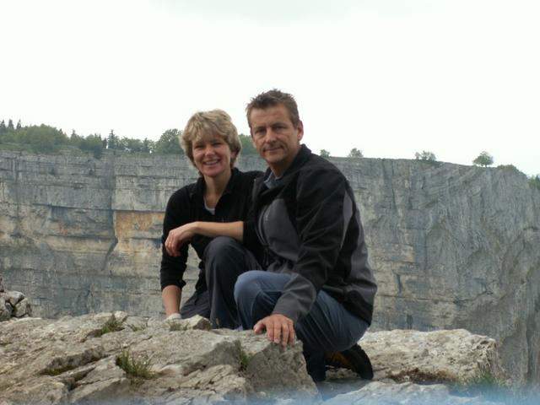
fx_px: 1607
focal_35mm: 103
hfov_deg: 19.1
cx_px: 270
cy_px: 202
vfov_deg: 14.4
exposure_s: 1/80
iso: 50
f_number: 5
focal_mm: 16.86
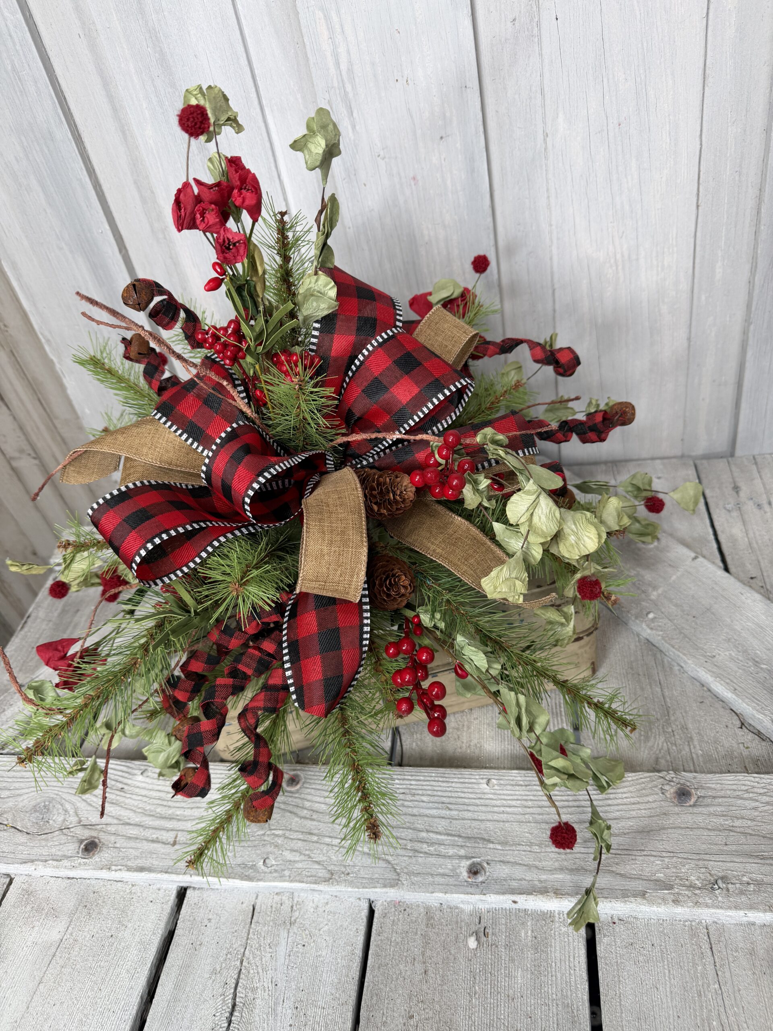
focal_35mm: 24
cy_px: 516
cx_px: 386
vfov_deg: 71.6
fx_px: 715
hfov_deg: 56.8
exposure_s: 1/172
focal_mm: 6.76
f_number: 1.78
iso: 64
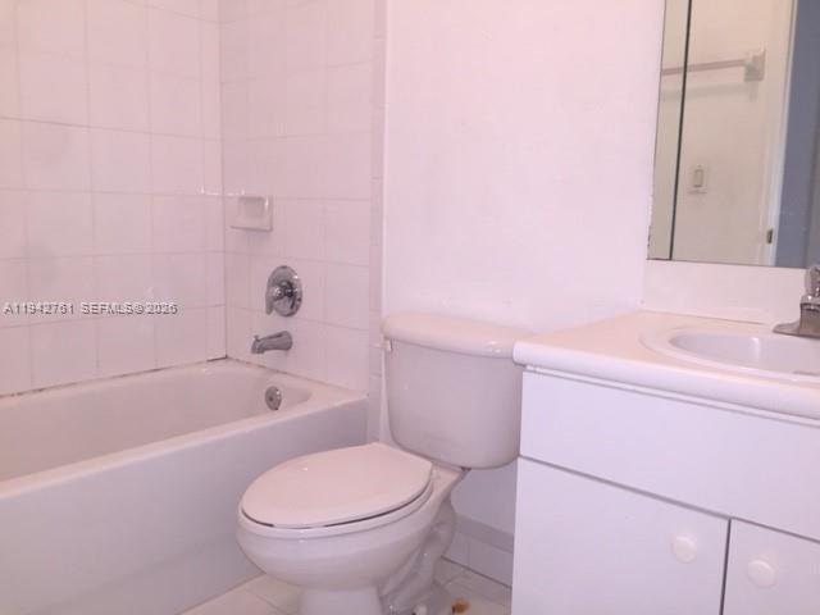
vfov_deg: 48.2
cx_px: 410
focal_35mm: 29
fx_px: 687
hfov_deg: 61.7
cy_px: 308
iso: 64
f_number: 2.2
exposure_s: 1/30
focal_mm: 4.15
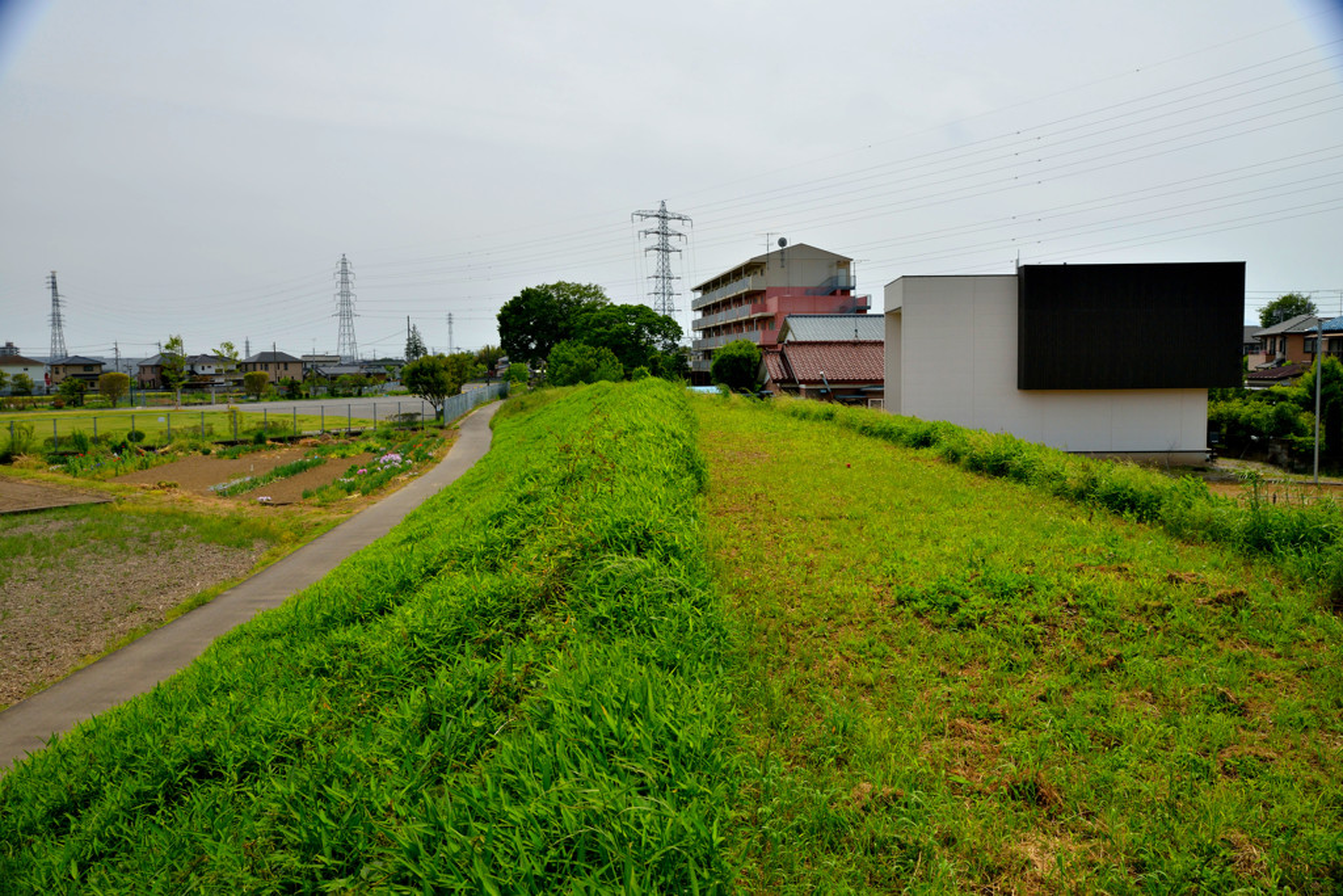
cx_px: 672
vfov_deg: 43.6
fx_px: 1119
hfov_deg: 61.9
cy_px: 448
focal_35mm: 30
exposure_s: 1/400
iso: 320
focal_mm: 30
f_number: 10
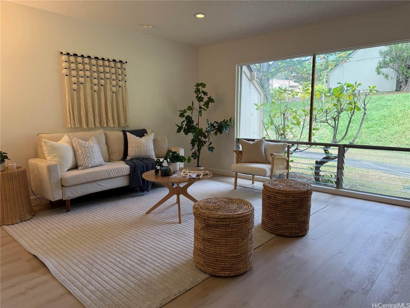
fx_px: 284
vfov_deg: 56.8
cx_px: 205
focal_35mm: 24
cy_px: 154
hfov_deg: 71.6
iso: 80
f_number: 1.78
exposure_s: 1/326
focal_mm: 6.76
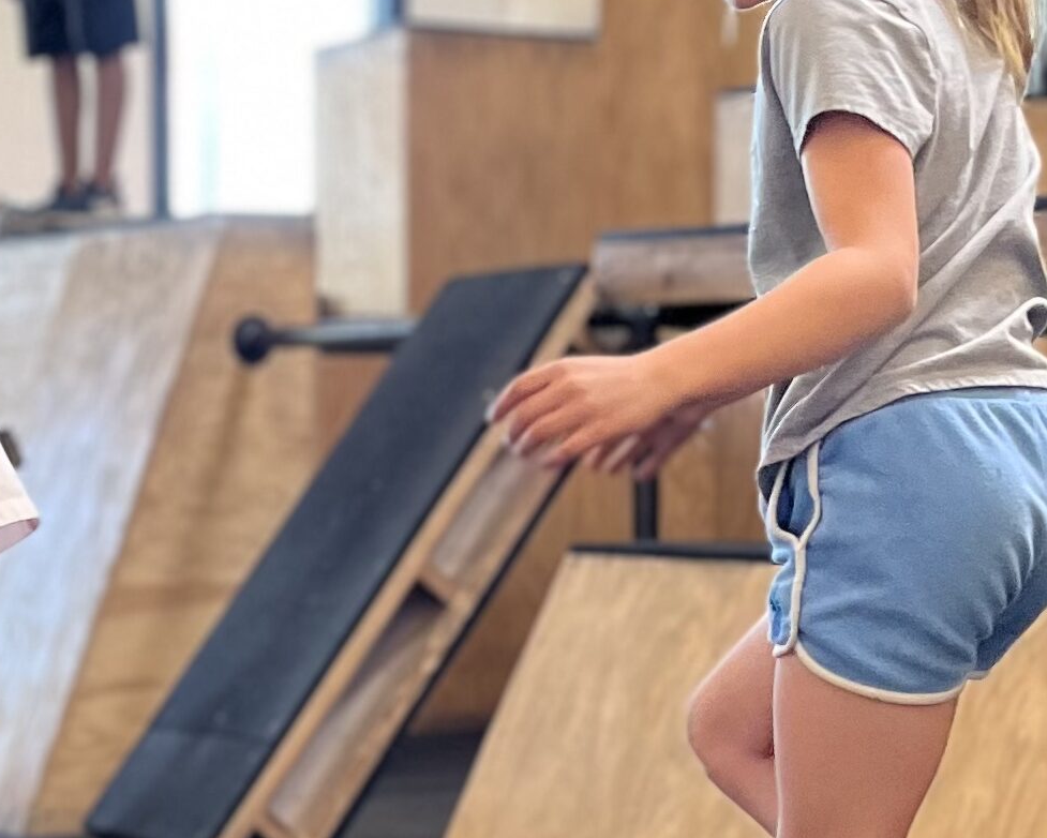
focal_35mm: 68
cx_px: 77
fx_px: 2108
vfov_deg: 22.4
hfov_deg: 26.8
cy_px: 579
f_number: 1.6
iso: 100
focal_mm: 5.1
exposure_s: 1/120
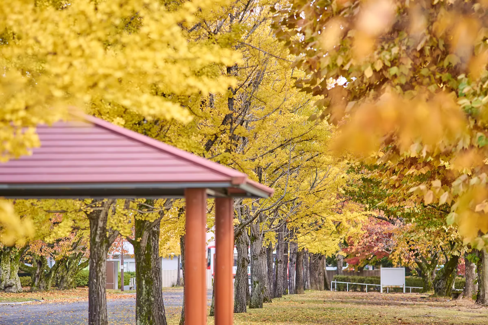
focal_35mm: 150
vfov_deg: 9.1
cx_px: 244
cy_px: 162
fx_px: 2033
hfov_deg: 13.7
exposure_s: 1/400
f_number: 3.2
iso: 100
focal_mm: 150
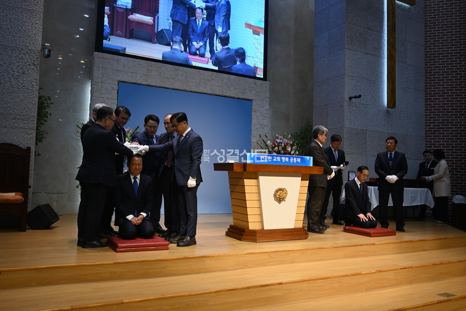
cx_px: 233
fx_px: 388
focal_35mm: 30
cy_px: 156
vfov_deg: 43.6
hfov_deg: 61.9
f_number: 4
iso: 100
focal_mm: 20
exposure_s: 1/60
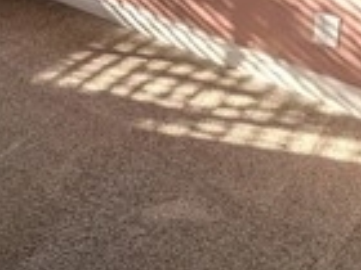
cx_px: -155
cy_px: -193
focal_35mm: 64
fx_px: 667
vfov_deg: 18.7
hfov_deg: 24.6
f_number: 2.2
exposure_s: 1/180
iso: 49
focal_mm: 1.83
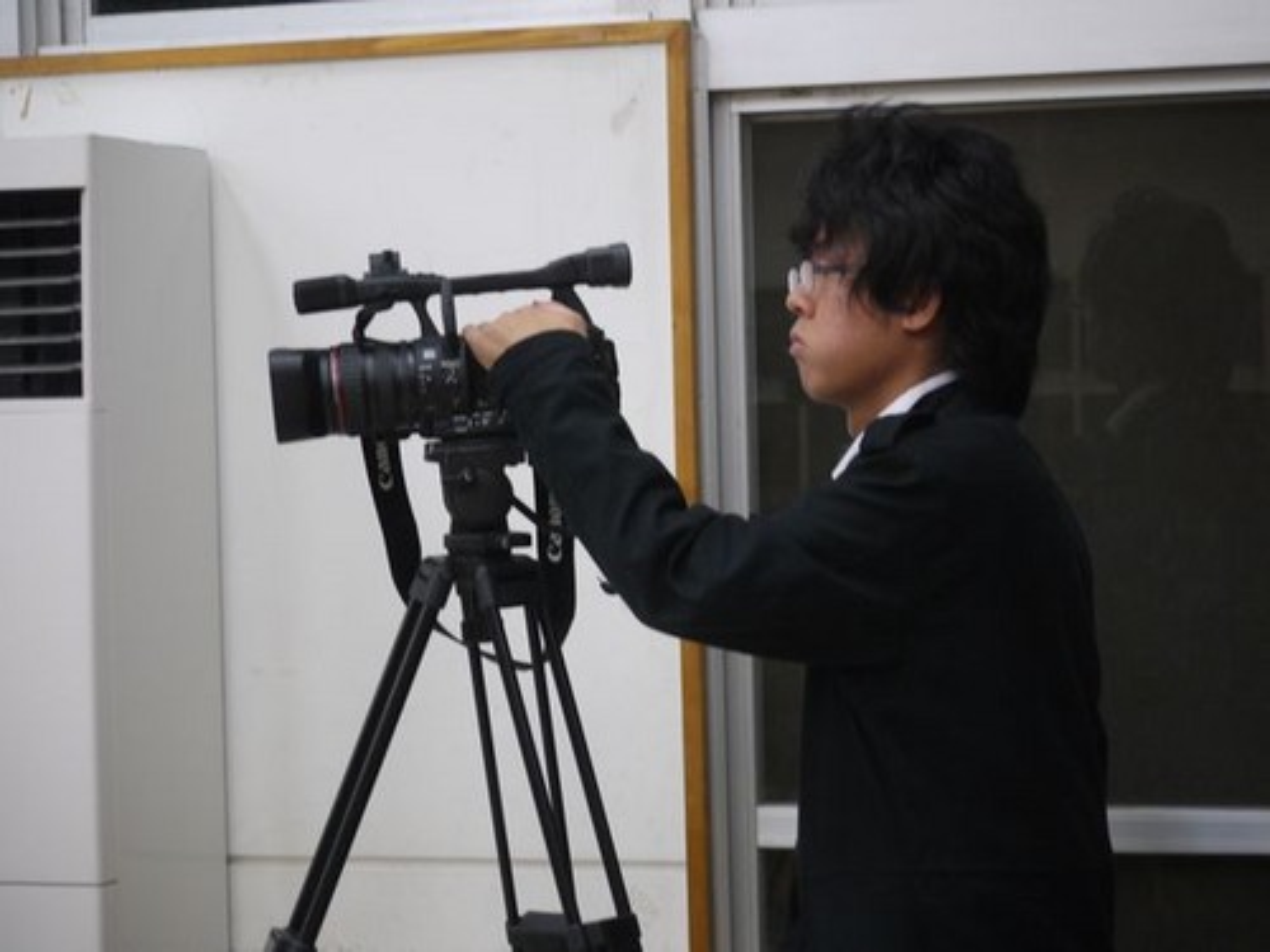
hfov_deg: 21.8
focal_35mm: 90
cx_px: 635
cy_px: 476
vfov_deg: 16.4
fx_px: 3302
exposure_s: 1/50
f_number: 4
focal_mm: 45
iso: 400
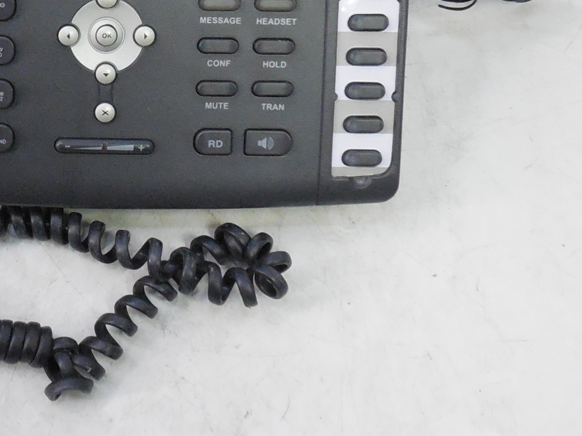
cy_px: 62
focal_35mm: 60
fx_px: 1008
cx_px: -11
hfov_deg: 29.8
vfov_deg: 23.9
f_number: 3.5
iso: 800
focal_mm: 4.6
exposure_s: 1/100
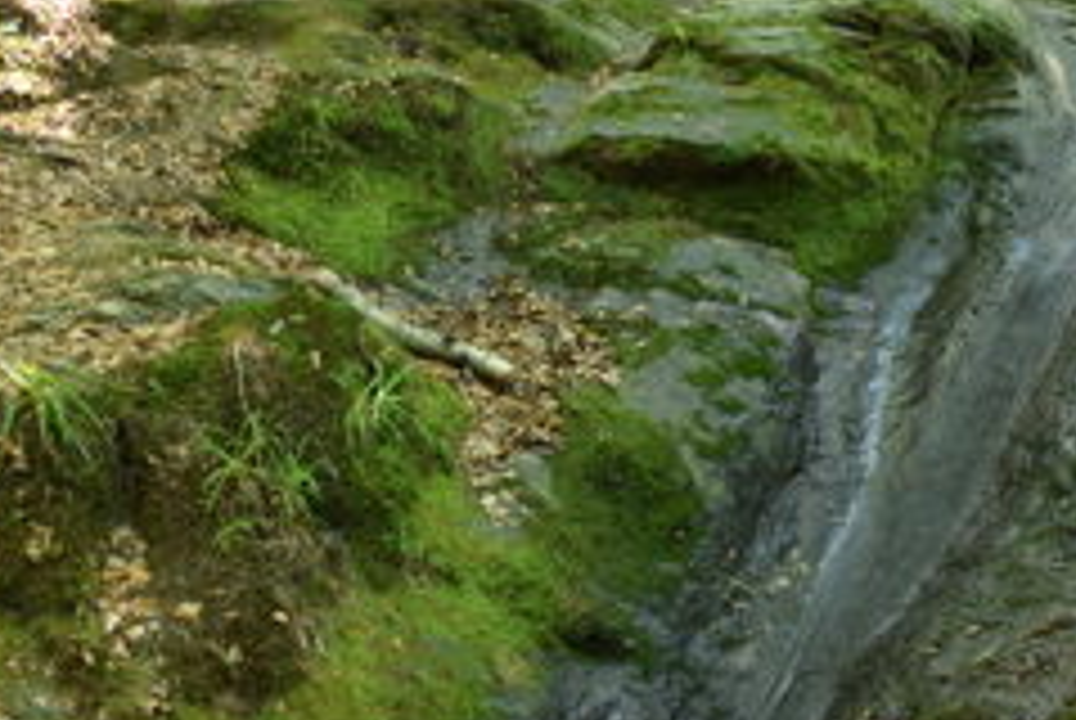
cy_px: 407
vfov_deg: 15.6
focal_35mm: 88
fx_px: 2629
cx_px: 833
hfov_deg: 22.9
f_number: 4.5
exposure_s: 1/20
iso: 320
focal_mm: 35
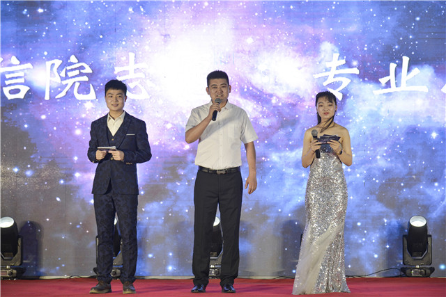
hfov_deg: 18.6
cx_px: 223
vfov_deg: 12.5
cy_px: 148
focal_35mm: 110
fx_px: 1363
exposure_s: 1/100
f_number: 5
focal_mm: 110
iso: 400
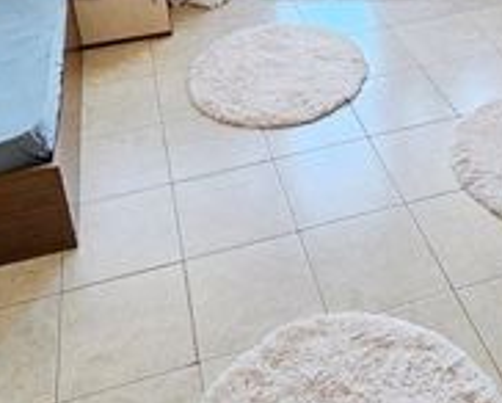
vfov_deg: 27.9
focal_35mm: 49
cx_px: 321
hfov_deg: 37.7
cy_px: -52
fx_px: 729
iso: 50
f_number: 2.2
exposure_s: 1/50
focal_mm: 1.7
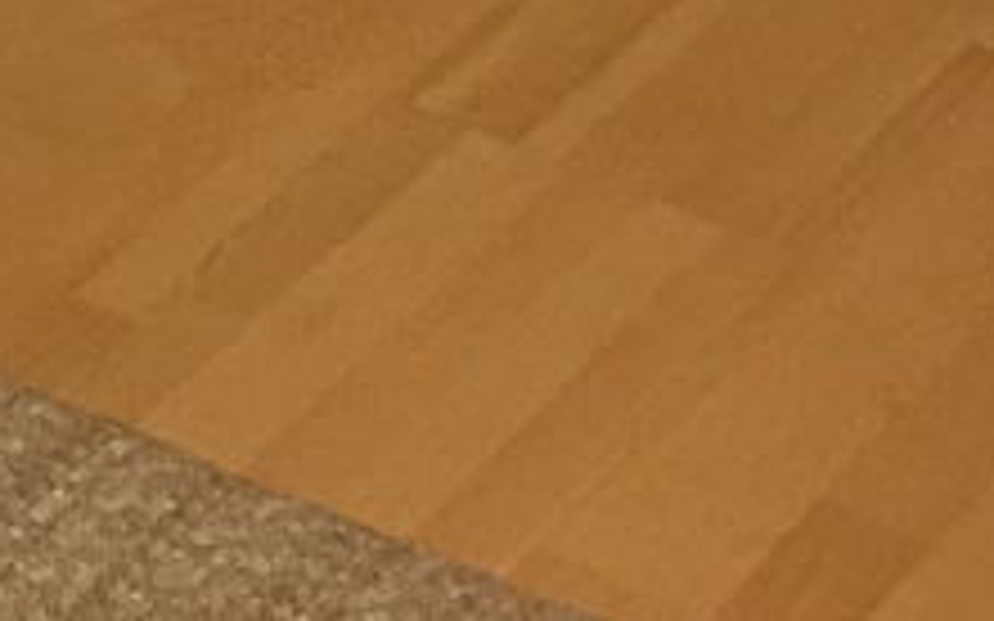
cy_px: -842
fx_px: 6039
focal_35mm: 223
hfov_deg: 8.6
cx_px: -1318
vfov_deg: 5.7
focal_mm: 4.15
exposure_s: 1/17
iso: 80
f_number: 2.2
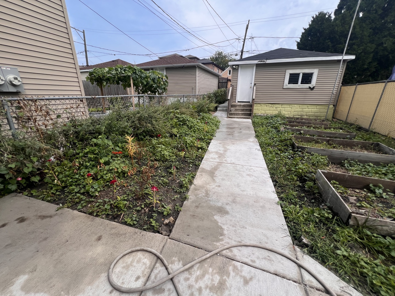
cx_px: 198
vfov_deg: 89.9
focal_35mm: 13
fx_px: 148
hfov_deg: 106.2
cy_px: 148
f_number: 1.8
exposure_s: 1/1468
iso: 32
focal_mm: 1.57
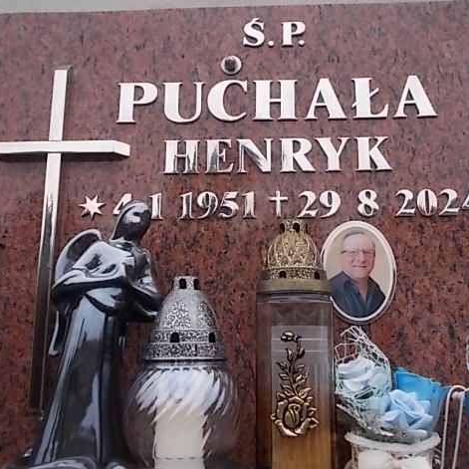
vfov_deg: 46.0
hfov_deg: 46.0
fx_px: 552
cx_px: 256
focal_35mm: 36
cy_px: 231
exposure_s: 1/80
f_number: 3.4
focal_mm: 5.3
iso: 80
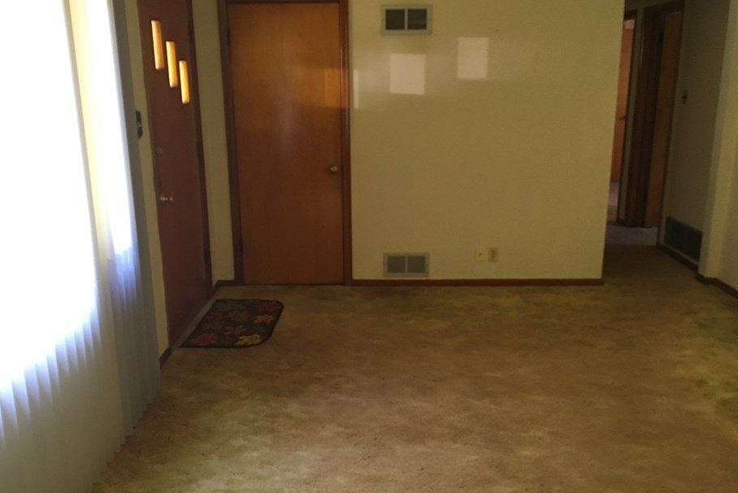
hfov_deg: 55.8
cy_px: 256
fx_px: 697
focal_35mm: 34
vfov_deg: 38.9
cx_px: 364
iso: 125
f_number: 2.2
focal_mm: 4.15
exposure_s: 1/30
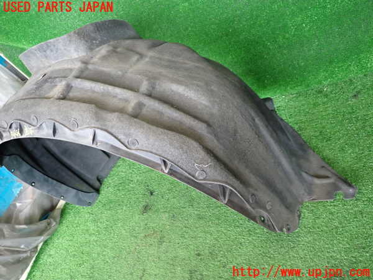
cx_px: 186
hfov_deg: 69.4
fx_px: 269
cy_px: 140
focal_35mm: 25
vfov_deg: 54.9
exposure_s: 1/30
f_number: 2
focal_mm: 4.5
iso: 320
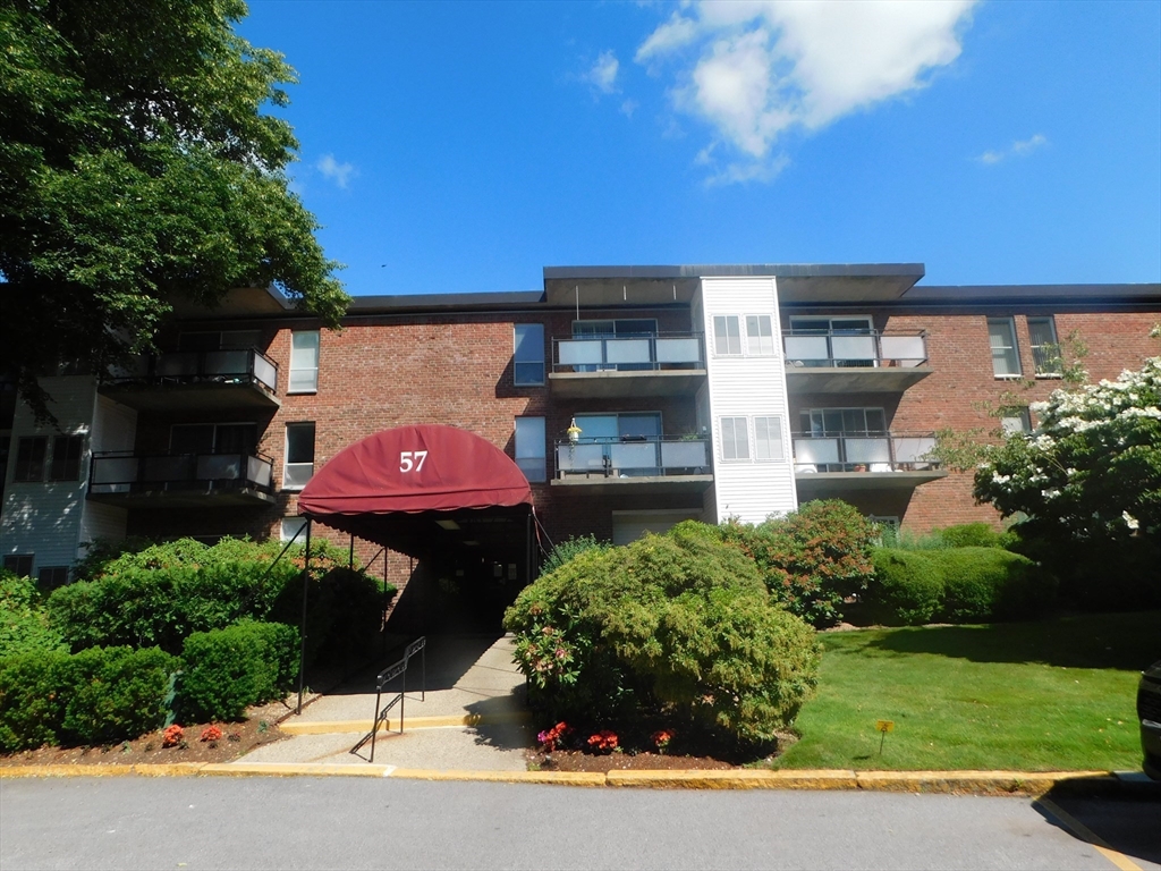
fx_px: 771
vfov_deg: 58.9
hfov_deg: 73.9
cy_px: 436
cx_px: 580
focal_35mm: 23
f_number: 3
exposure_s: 1/1500
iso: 125
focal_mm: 4
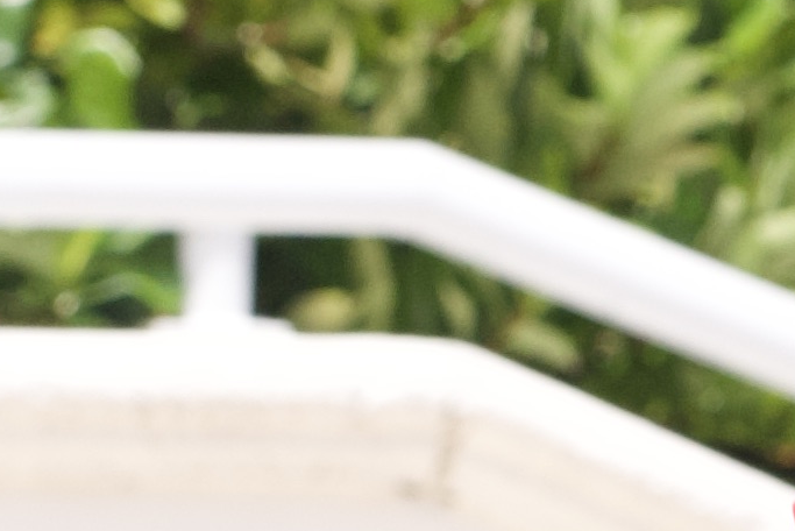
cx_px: 2081
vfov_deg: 2.7
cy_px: 926
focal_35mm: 499
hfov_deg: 4.0
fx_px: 11024
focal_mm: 58
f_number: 5
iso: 400
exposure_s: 1/1250
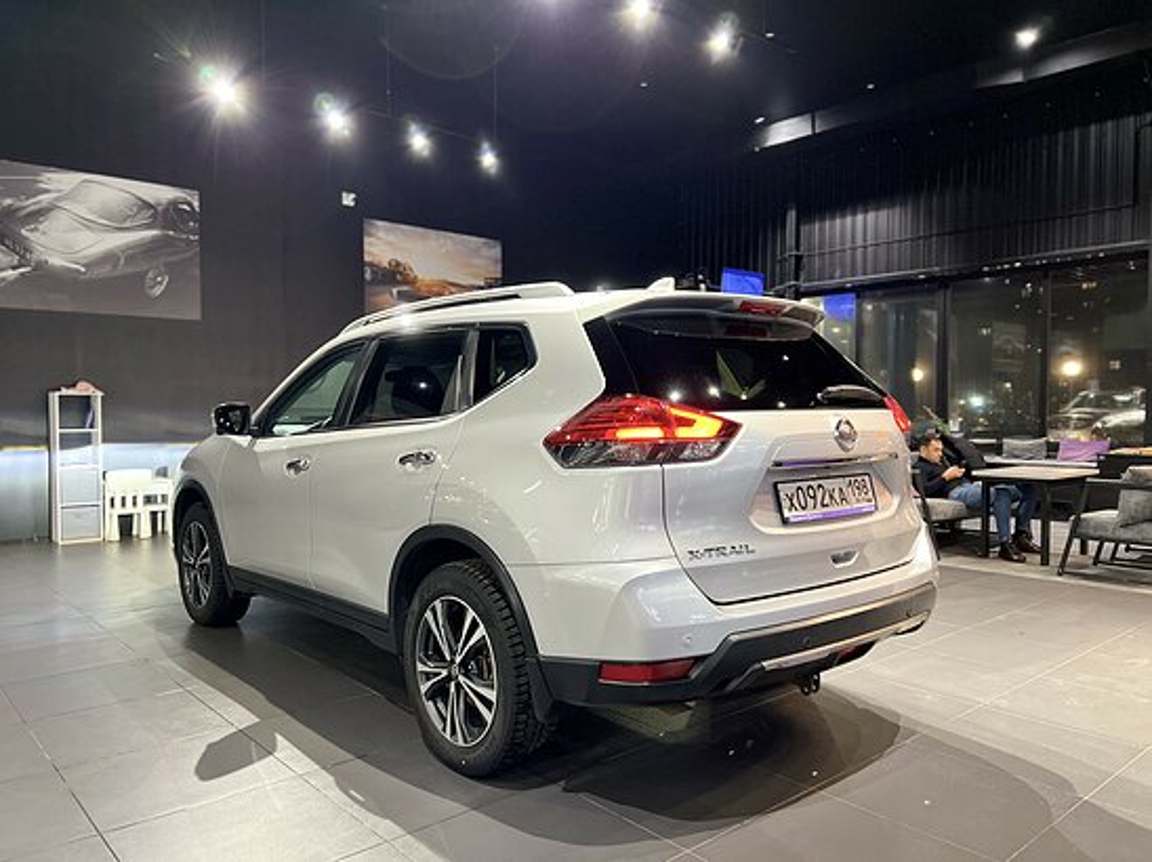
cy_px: 431
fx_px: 865
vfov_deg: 53.0
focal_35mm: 26
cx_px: 576
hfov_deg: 67.3
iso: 250
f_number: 1.5
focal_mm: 5.7
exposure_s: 1/50
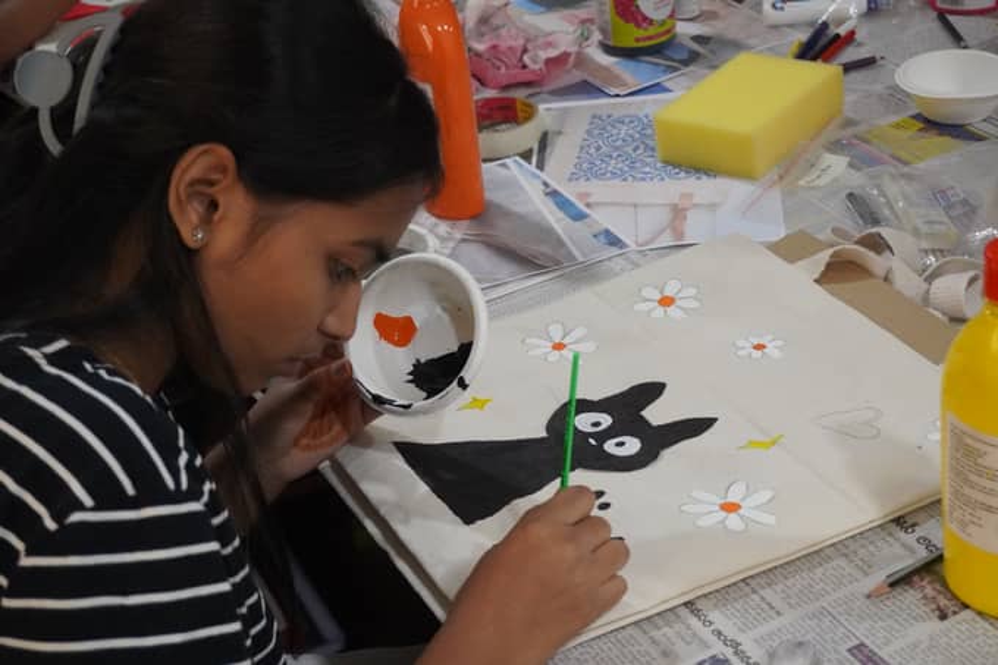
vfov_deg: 21.1
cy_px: 332
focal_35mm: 64
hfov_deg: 31.2
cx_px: 499
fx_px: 1788
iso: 6400
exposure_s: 1/160
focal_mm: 43
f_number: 5.6
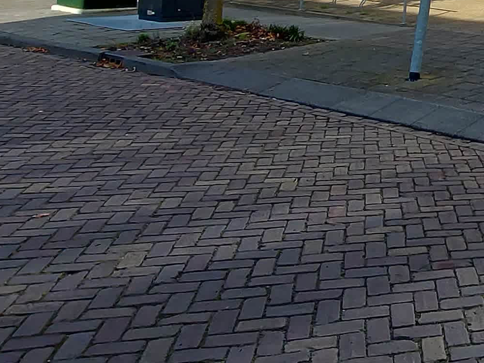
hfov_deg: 28.1
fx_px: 727
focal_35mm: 52
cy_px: -79
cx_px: 678
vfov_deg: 25.1
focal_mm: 1.7
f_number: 2.2
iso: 50
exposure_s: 1/1319
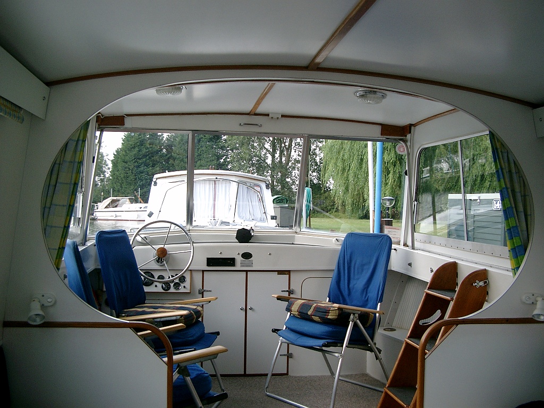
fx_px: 581
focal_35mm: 37
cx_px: 272
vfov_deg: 38.7
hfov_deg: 50.1
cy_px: 204
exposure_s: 1/800
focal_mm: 7.6
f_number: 2.6
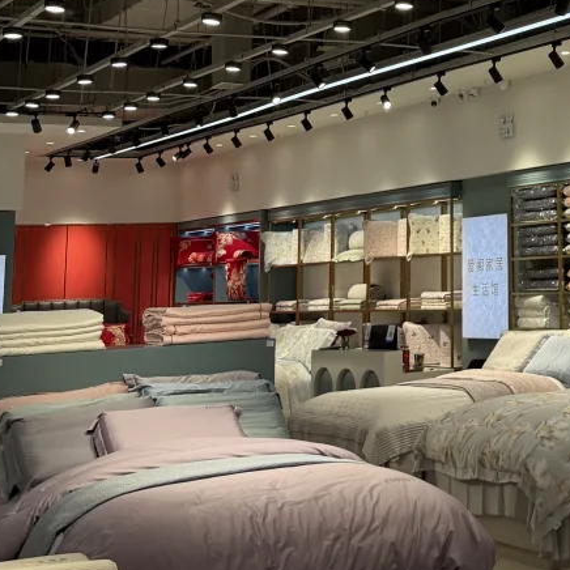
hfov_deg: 22.8
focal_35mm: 70
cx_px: 667
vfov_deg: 23.6
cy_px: 1
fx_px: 1304
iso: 100
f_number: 1.78
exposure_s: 1/598
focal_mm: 6.76
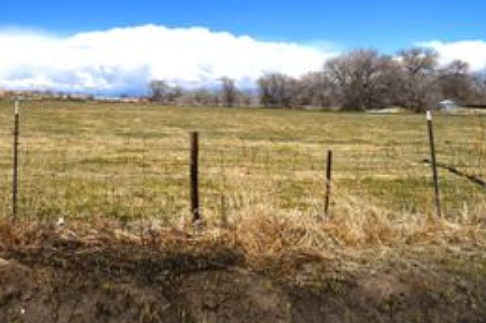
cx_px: 21
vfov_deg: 42.7
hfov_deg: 53.0
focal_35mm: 29
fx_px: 391
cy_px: 61
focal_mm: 10
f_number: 10
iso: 100
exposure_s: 1/400
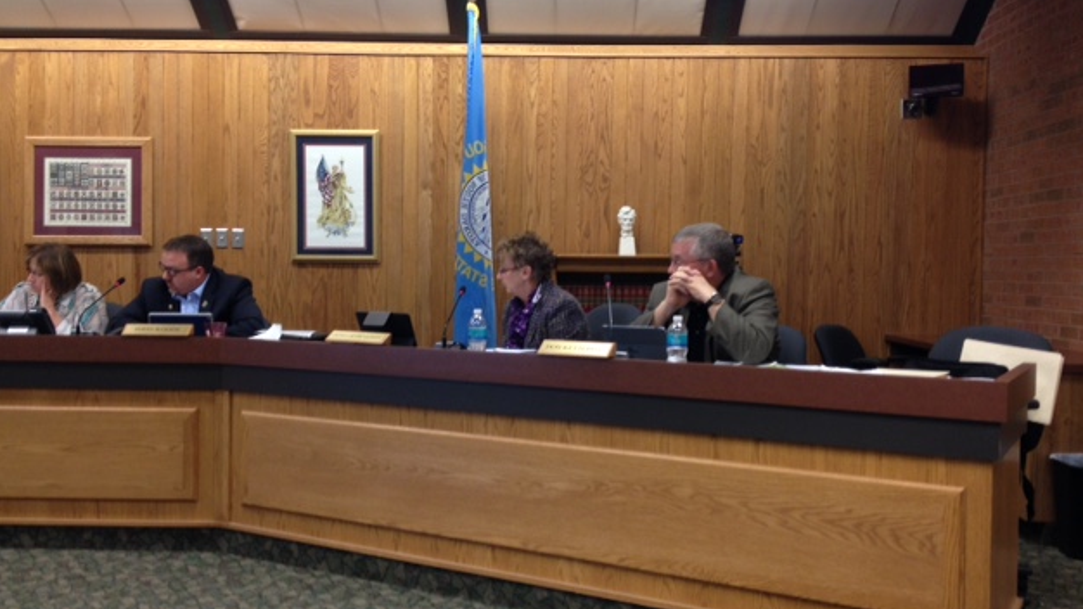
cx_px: 547
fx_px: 1120
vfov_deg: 30.4
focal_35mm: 39
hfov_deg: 51.6
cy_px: 303
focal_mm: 4.28
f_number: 2.4
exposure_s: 1/20
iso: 64
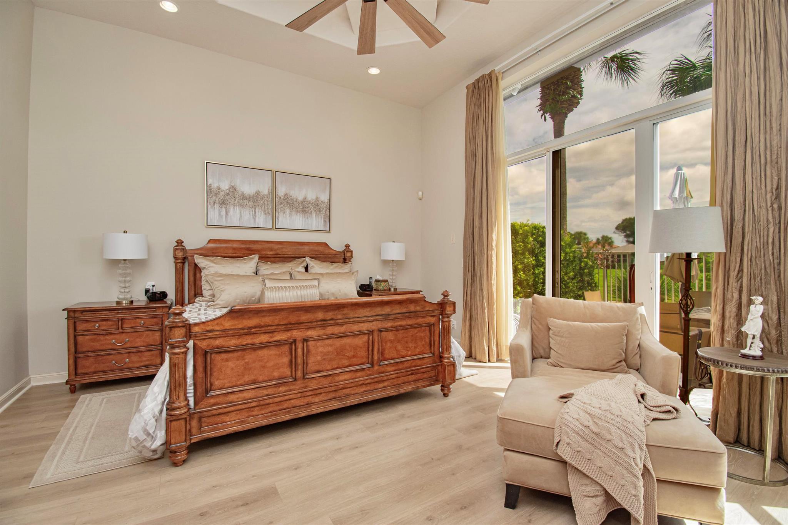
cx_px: 394
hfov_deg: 100.4
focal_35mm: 15
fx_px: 328
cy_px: 262
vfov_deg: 77.3
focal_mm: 10
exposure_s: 1/200
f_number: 8
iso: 800
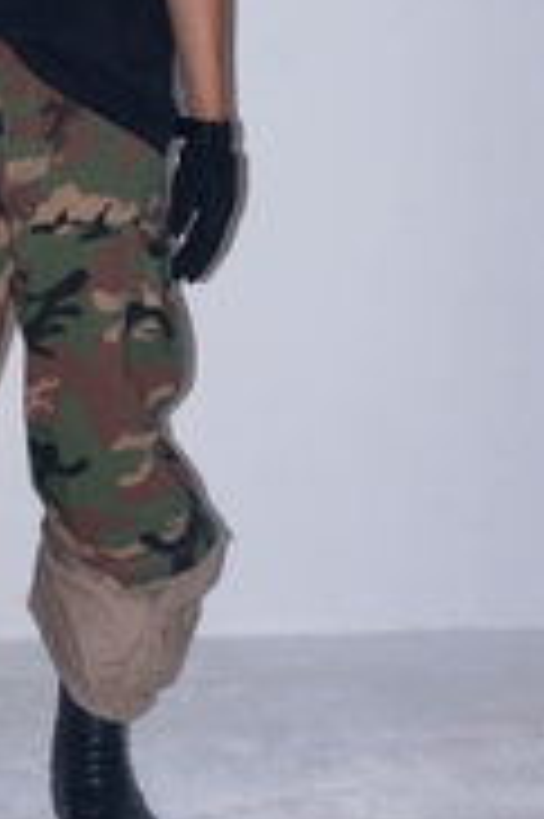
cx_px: -11
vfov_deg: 20.9
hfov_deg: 14.1
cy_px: 54
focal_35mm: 95
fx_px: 2157
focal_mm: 24
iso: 200
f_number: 4.5
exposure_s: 1/125
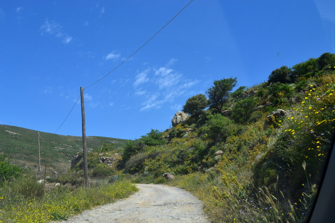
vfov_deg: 31.9
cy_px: 112
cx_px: 168
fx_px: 391
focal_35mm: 42
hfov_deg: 46.4
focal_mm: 28
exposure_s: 1/500
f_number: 11
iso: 400
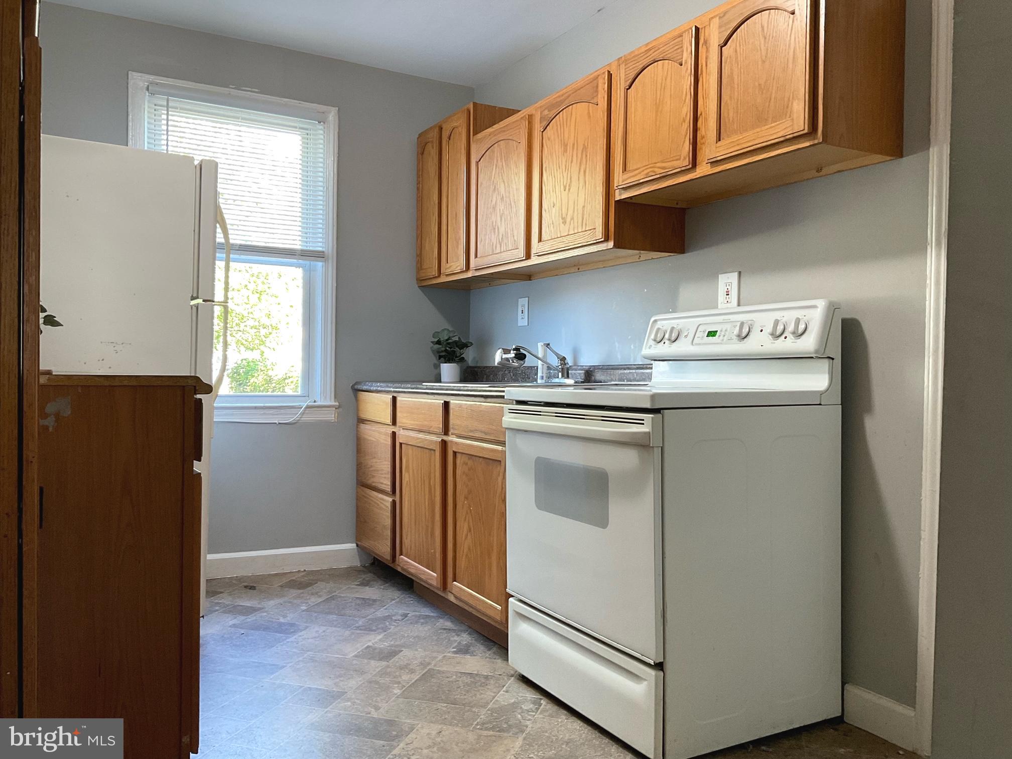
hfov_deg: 61.7
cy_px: 380
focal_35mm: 29
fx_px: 848
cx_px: 506
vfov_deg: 48.2
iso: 125
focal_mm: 3
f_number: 1.8
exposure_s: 1/60
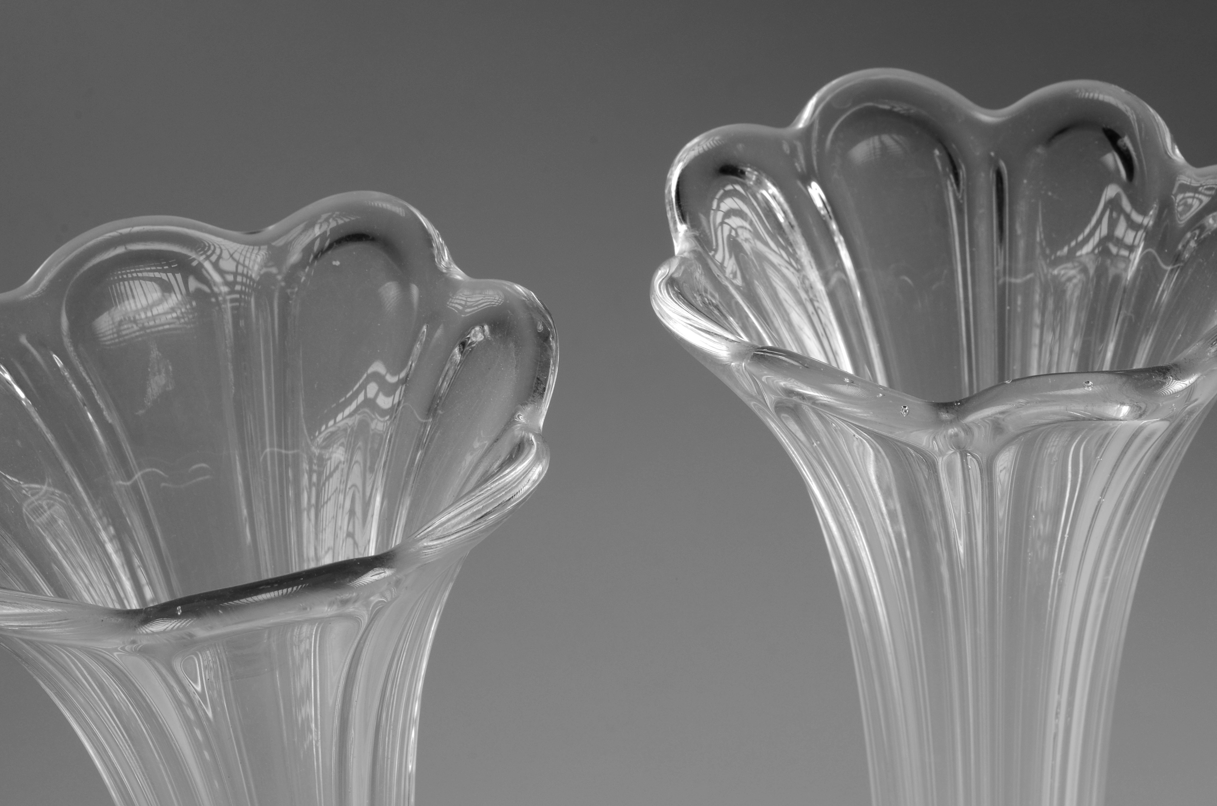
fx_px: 2783
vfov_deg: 16.5
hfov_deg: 24.7
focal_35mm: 82
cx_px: 608
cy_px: 403
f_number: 18
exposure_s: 1/80
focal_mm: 55
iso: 100
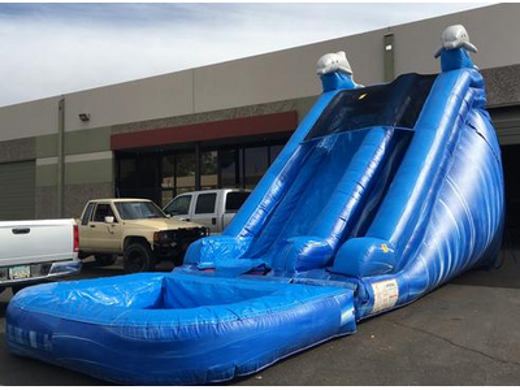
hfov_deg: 61.7
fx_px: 436
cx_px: 260
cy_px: 195
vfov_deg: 48.2
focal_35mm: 29
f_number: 2.2
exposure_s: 1/1972
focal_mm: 4.15
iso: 25
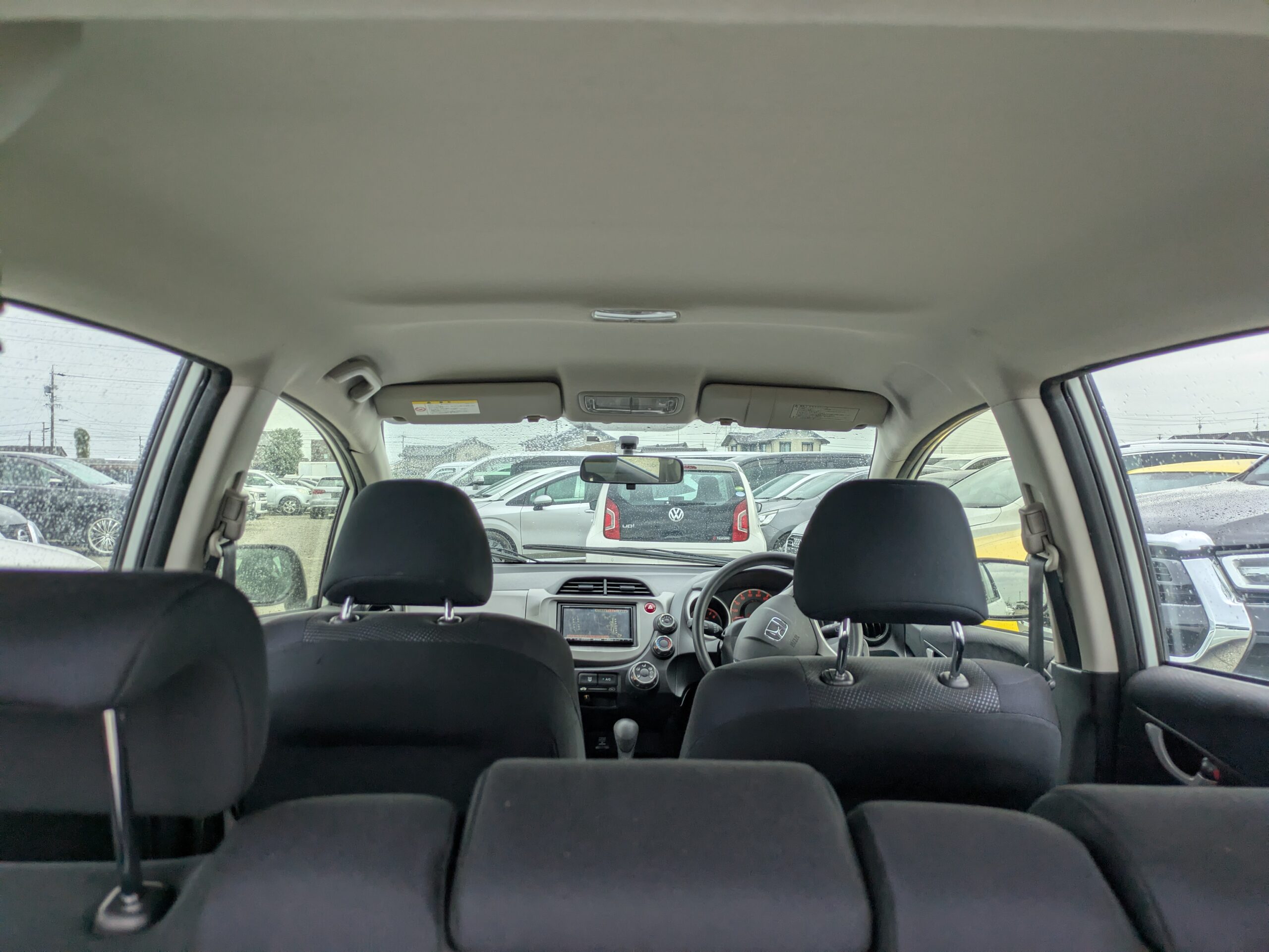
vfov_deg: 54.9
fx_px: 917
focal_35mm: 25
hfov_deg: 69.4
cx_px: 634
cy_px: 476
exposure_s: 1/324
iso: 45
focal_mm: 5.43
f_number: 1.89
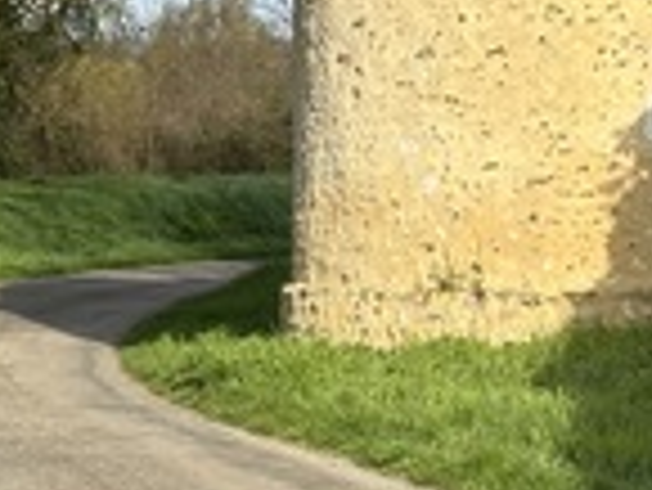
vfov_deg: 7.5
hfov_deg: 9.9
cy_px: -76
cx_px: 679
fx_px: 3732
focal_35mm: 198
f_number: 1.78
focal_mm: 6.86
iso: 64
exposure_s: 1/2809
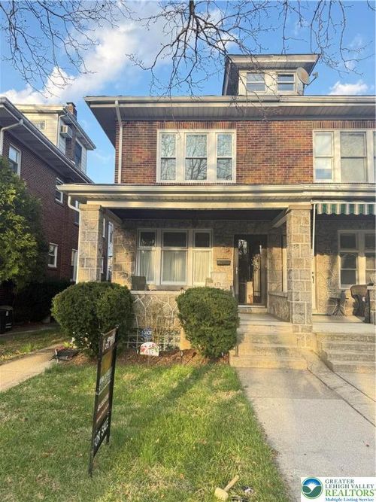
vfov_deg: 71.6
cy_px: 251
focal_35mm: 24
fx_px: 348
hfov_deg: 56.8
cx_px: 188
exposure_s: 1/438
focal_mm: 6.76
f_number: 1.78
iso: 80
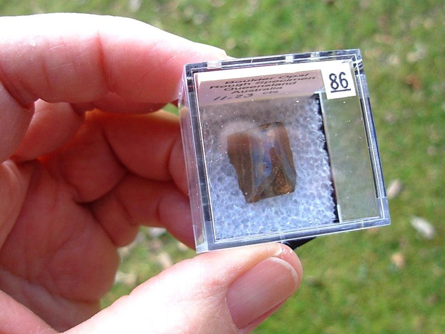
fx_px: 489
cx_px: 222
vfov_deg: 37.7
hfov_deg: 49.0
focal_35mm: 38
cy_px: 167
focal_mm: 6.3
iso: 50
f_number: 2.9
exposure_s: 1/105
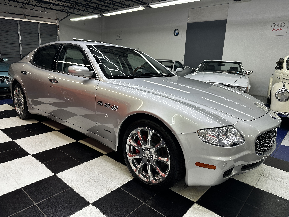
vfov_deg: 56.8
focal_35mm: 24
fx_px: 200
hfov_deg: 71.6
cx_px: 144
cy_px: 108
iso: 80
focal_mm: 6.86
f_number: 1.78
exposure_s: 1/120
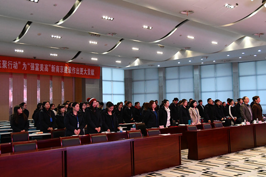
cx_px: 133
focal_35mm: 40
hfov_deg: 48.5
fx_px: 295
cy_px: 88
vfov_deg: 33.4
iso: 2800
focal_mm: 27
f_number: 4
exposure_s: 1/125
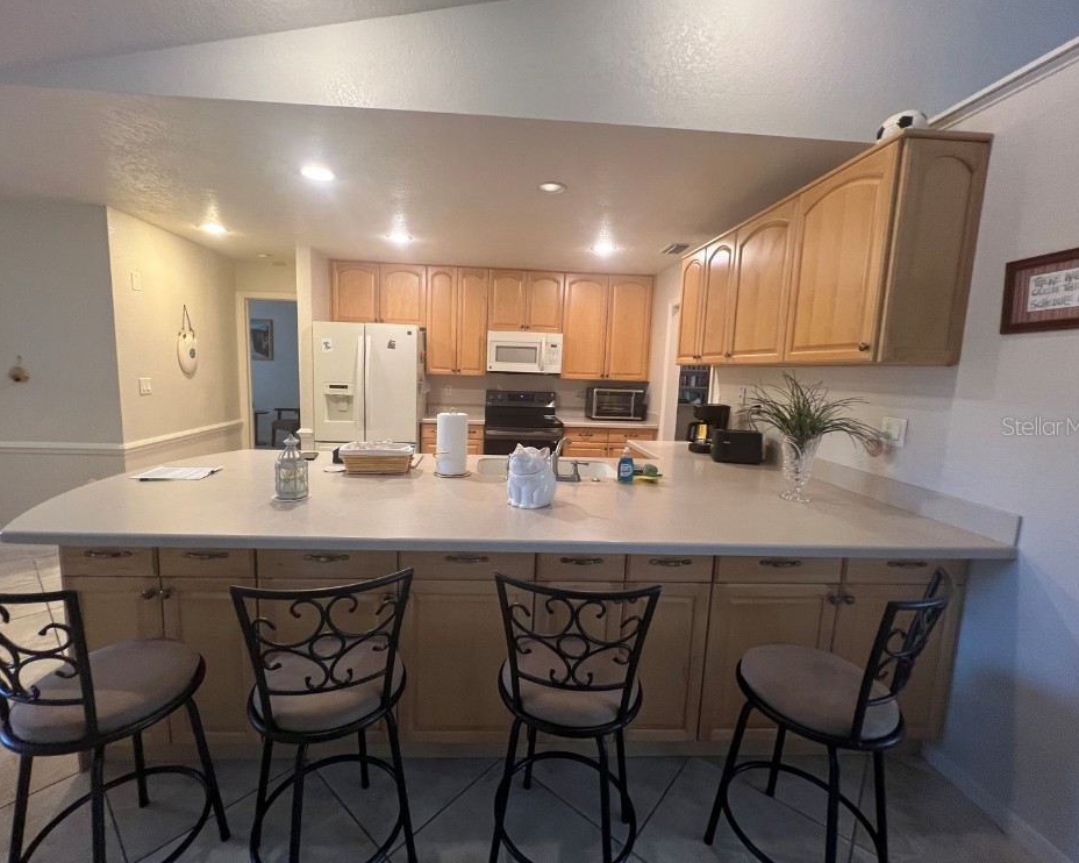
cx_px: 516
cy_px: 426
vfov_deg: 88.0
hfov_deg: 100.7
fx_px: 447
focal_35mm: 14
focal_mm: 1.57
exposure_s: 1/60
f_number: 1.8
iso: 250
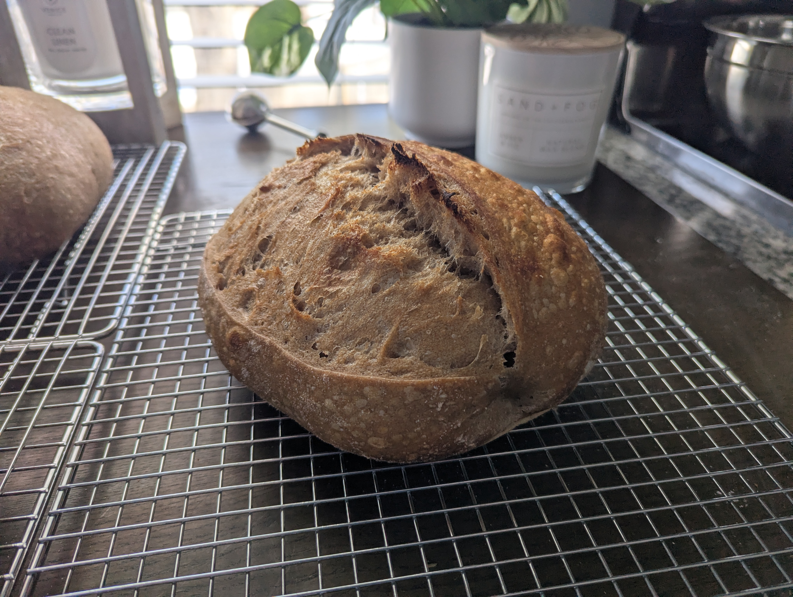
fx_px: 551
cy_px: 298
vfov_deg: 56.9
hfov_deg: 71.5
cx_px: 396
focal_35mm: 24
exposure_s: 1/216
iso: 50
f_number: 1.85
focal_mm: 6.81
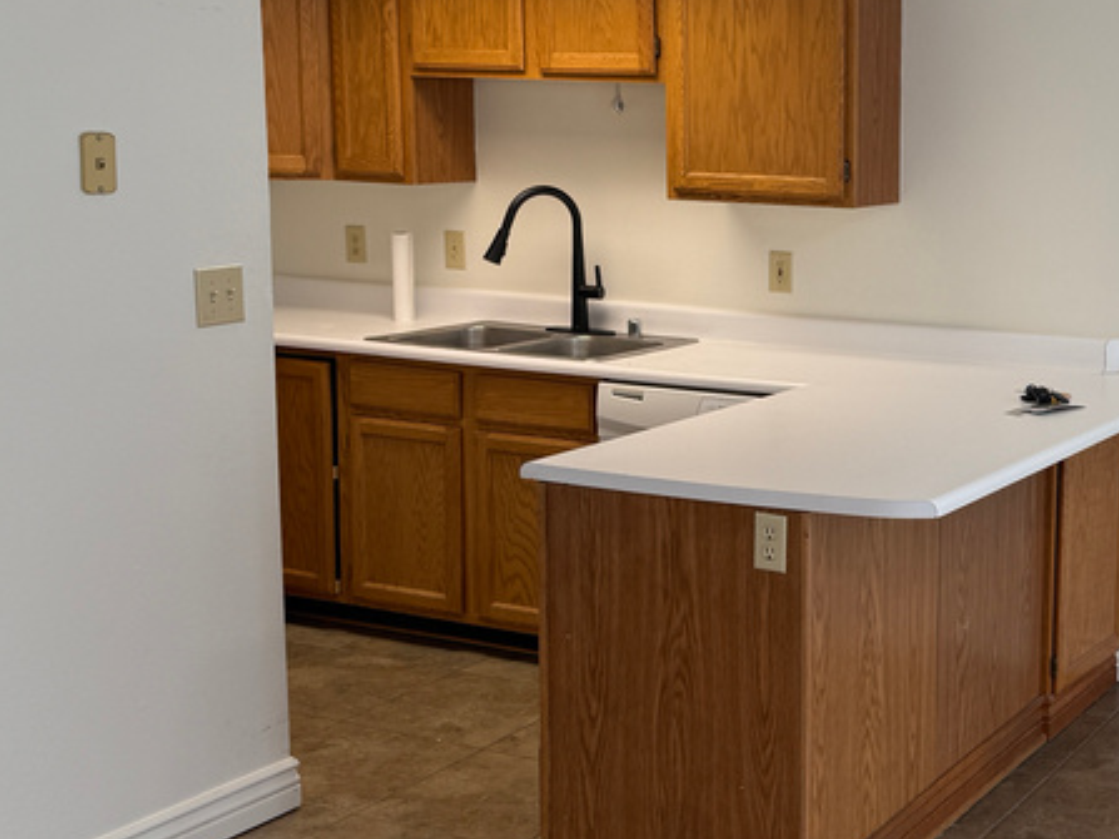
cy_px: 368
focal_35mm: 55
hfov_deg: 33.5
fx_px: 1777
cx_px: 951
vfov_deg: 26.5
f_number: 1.78
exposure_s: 1/120
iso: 80
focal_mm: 6.76
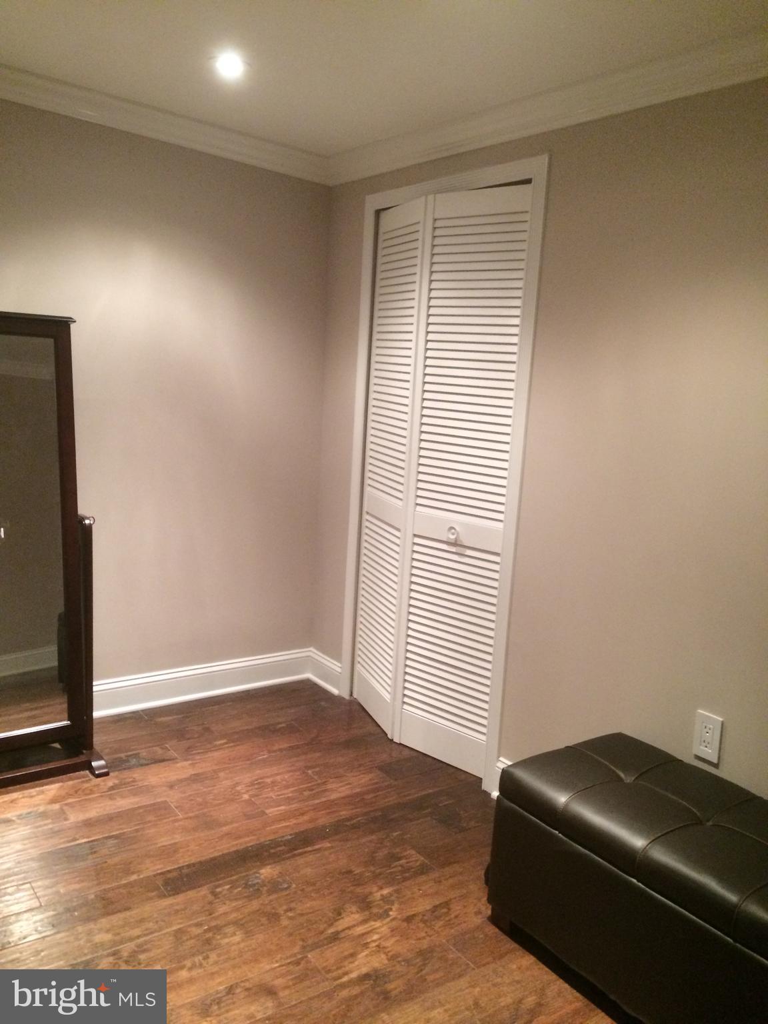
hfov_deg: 48.2
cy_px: 512
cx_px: 384
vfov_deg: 61.7
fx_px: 858
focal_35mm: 29
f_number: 2.2
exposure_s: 1/15
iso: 320
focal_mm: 4.15
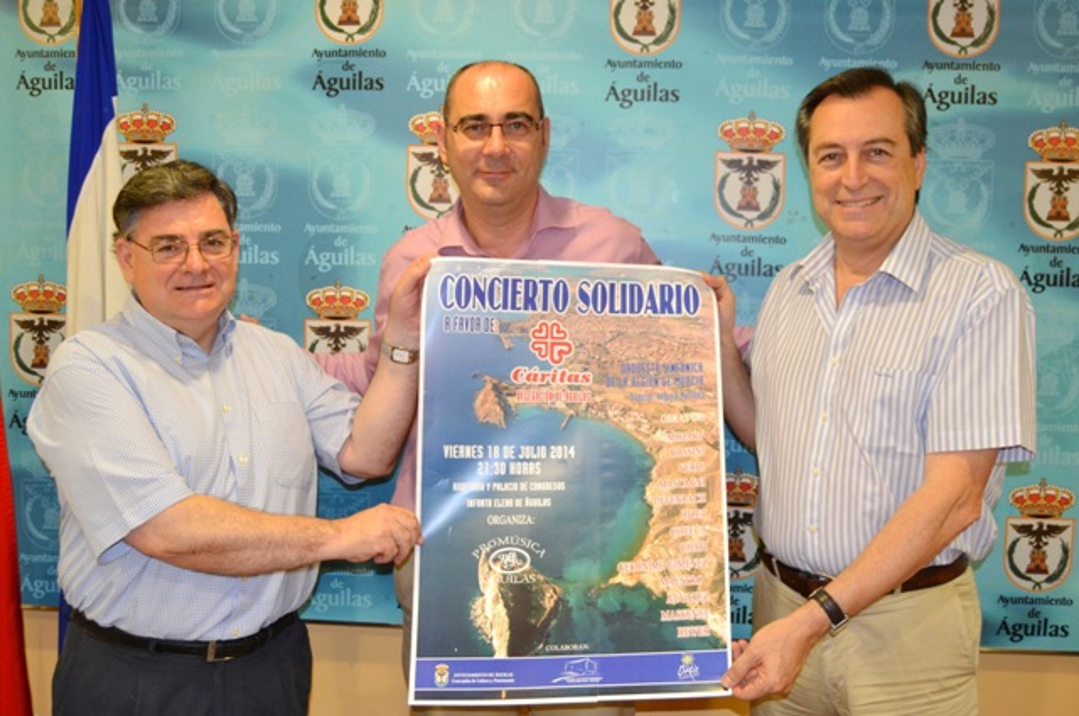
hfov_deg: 53.2
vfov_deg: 36.8
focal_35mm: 36
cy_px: 358
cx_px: 540
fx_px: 1078
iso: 1250
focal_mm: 24
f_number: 3.8
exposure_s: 1/60
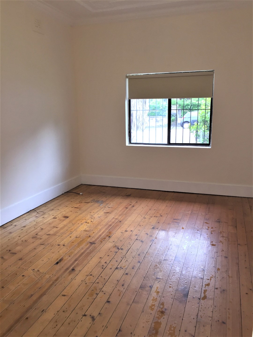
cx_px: 126
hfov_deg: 48.2
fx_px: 283
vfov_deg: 61.7
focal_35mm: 29
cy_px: 168
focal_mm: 4.15
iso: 80
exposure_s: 1/33
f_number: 2.2
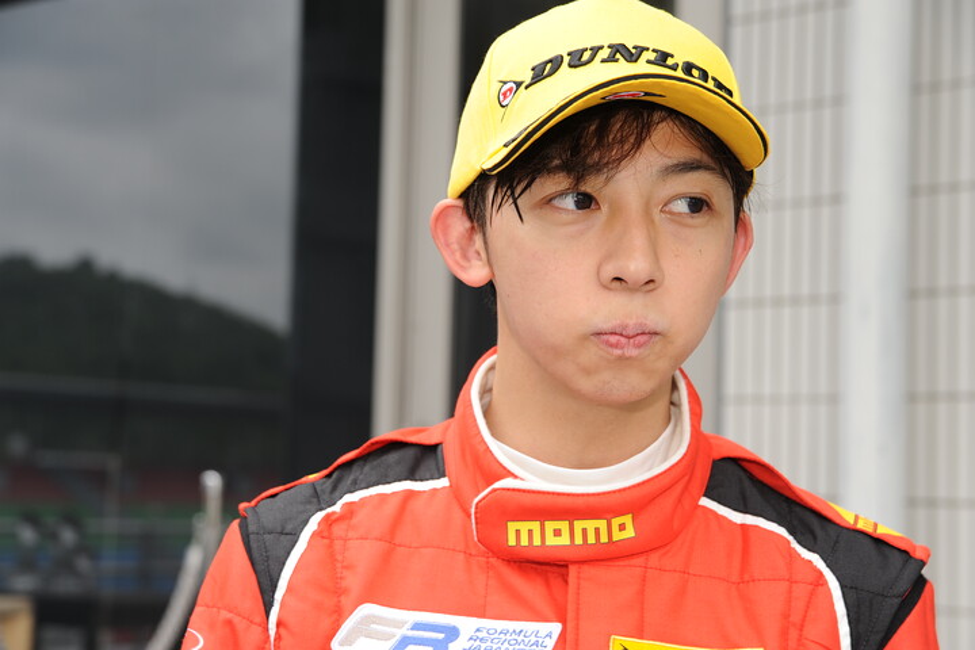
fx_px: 2031
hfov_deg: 27.0
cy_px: 325
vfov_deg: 18.2
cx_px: 488
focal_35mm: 75
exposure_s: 1/125
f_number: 5.6
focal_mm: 75
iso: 200
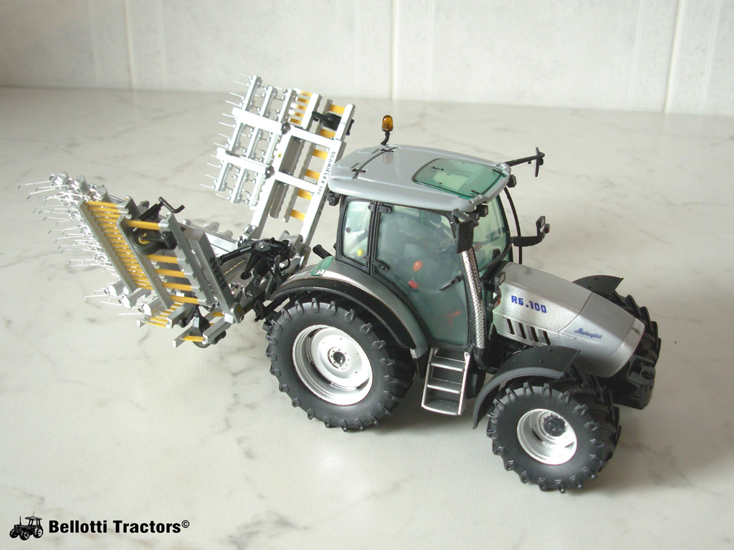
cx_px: 367
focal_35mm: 45
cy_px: 275
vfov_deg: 32.2
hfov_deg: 42.1
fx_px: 954
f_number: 3.1
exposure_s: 1/32
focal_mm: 7.5
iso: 77
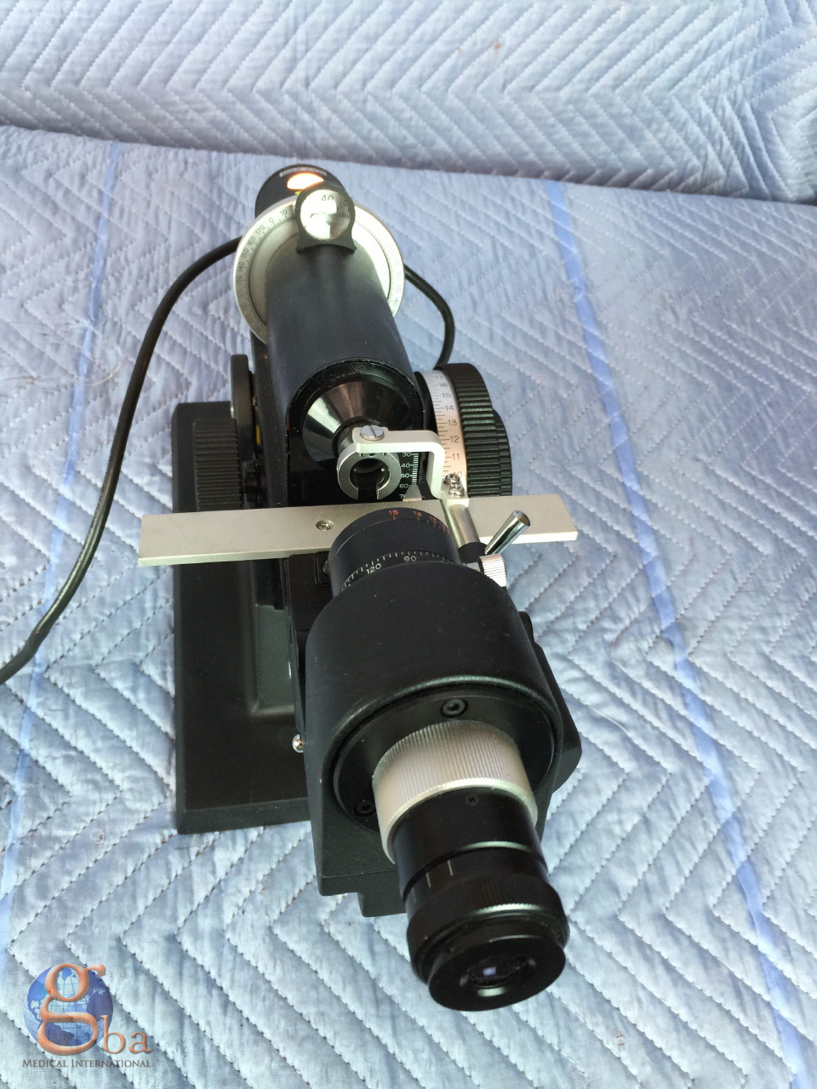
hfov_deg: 48.2
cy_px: 544
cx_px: 408
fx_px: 913
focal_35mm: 29
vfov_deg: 61.7
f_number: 2.2
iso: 50
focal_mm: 4.15
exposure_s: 1/15
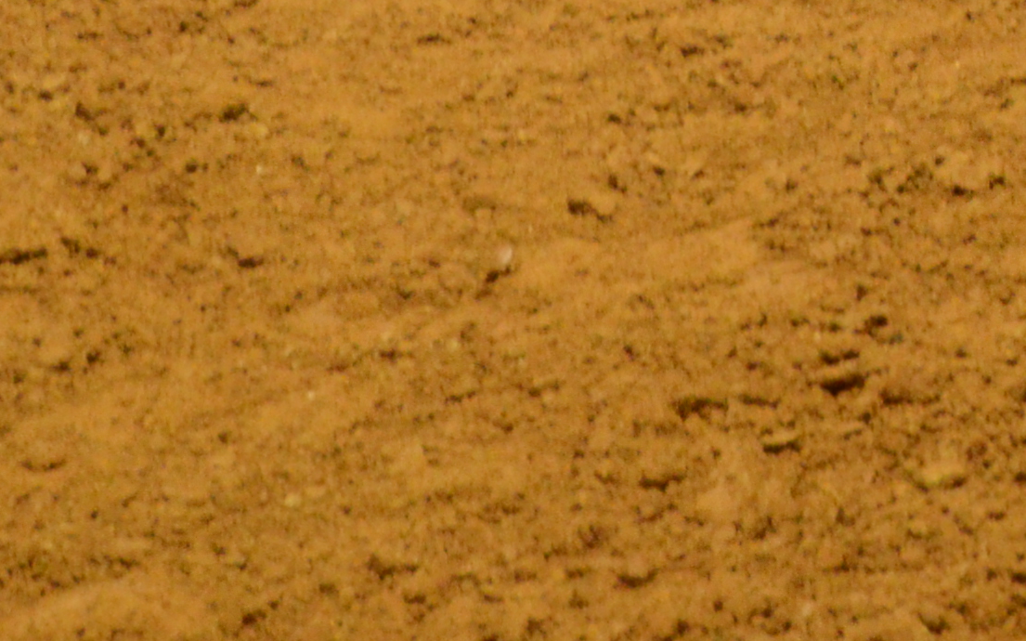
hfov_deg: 6.6
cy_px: -729
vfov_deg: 4.2
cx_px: 2182
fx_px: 8562
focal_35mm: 306
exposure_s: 1/125
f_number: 5.3
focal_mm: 45
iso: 2000
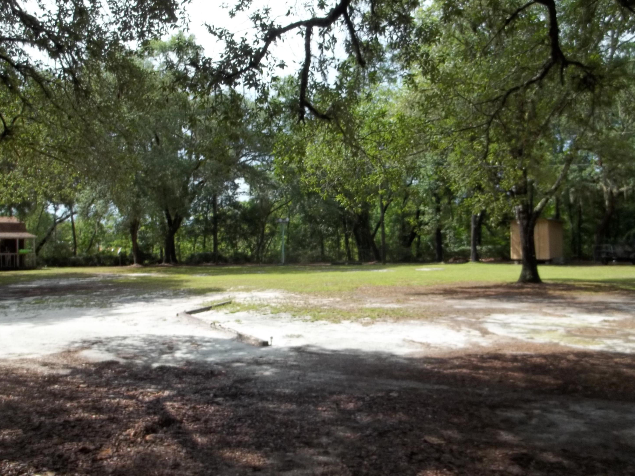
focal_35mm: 34
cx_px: 318
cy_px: 235
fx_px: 624
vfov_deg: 41.8
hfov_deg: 54.0
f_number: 3.3
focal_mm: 5.9
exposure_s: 1/500
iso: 64
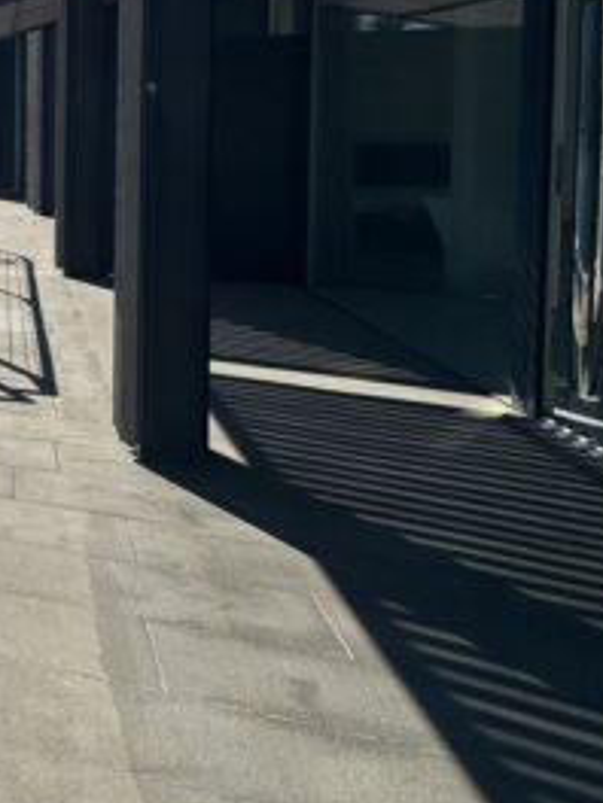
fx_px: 836
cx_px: -362
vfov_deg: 48.2
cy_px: 149
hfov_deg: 25.7
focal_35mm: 36
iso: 50
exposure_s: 1/3610
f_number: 2.2
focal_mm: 2.22
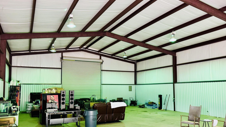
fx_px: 186
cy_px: 77
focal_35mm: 31
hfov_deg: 62.6
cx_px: 114
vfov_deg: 37.6
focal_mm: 6.76
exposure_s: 1/60
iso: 320
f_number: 1.78
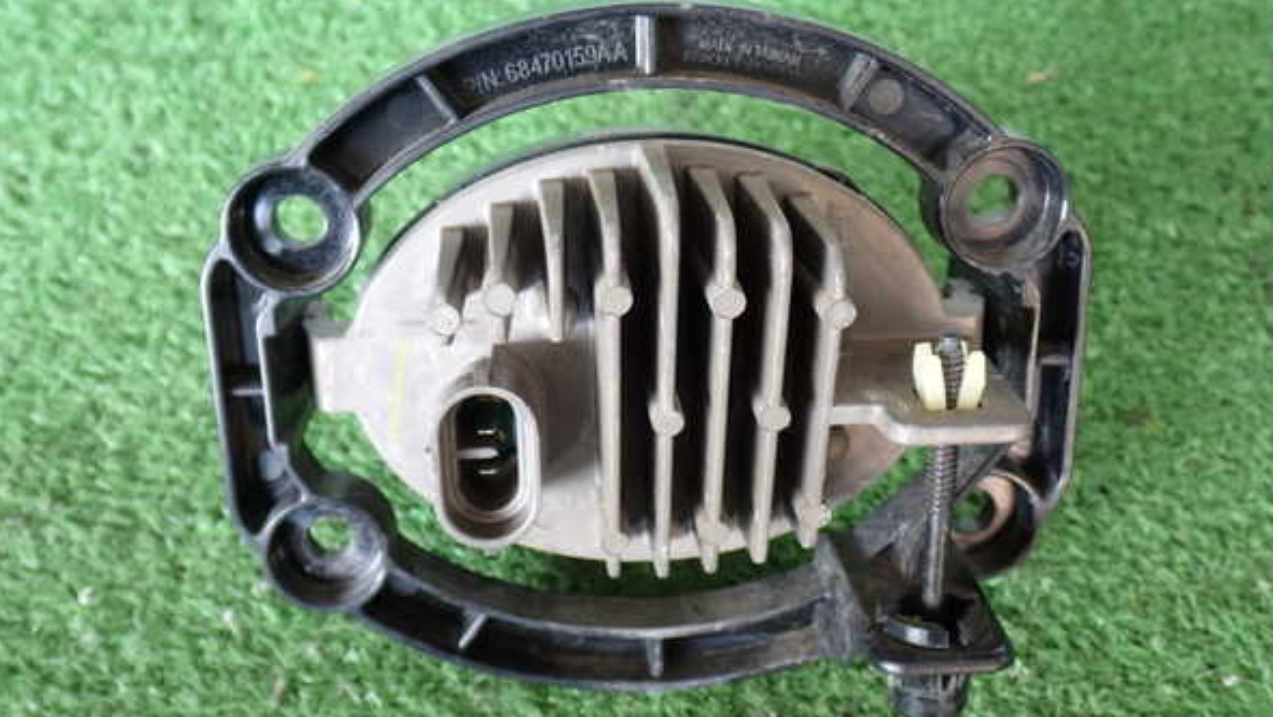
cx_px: 638
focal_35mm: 42
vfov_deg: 28.4
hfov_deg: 48.3
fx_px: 1418
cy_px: 392
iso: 200
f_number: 2.7
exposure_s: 1/40
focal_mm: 6.83
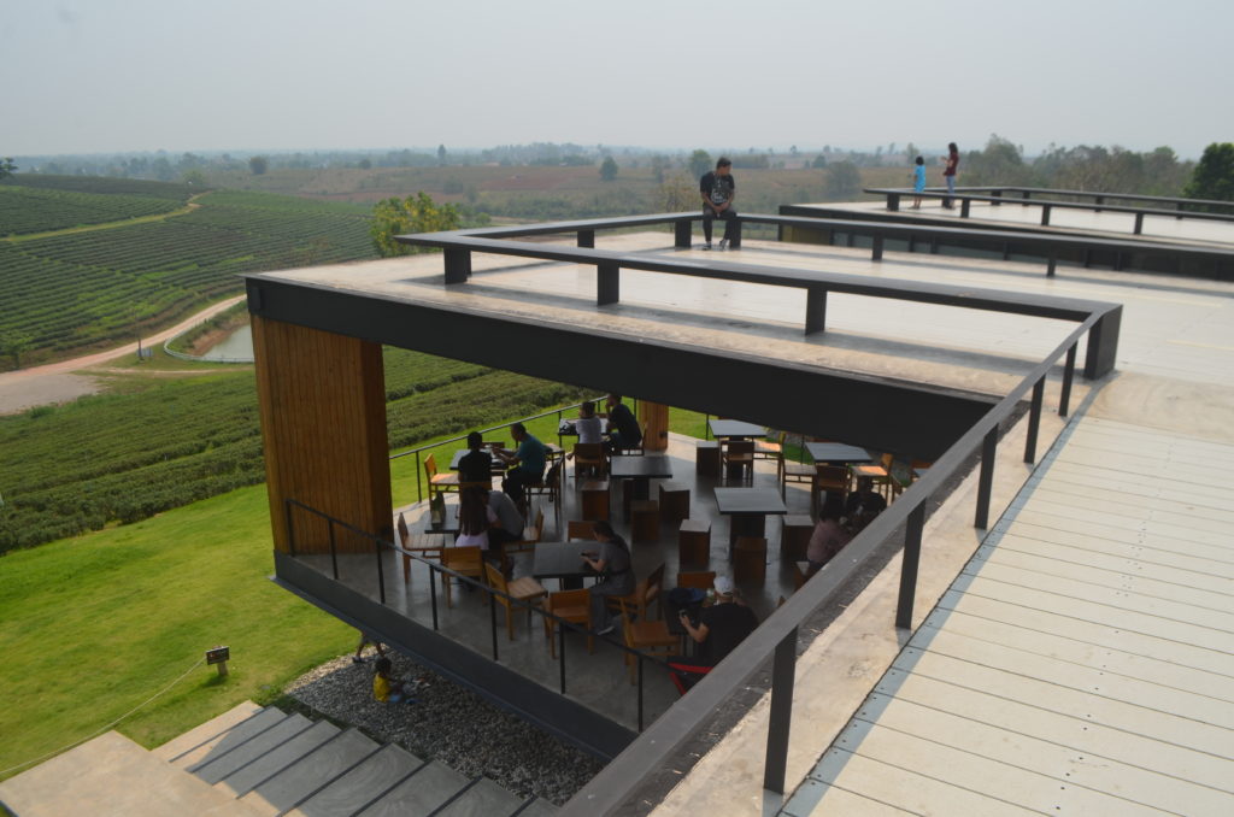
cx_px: 617
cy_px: 408
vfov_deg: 47.7
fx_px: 923
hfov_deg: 67.5
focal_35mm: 27
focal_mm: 18
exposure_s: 1/250
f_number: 8
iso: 100
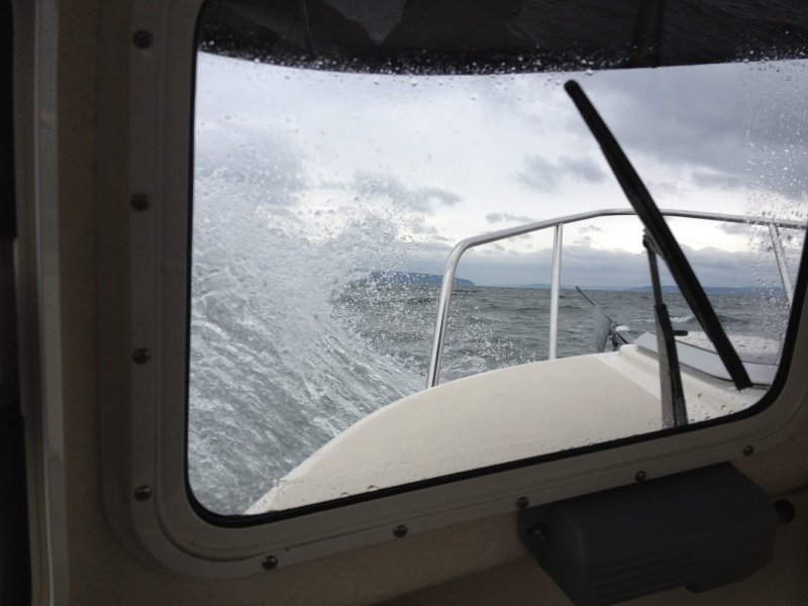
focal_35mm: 35
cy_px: 303
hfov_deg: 52.6
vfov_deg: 40.7
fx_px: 817
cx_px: 404
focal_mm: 4.28
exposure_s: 1/836
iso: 64
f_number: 2.4
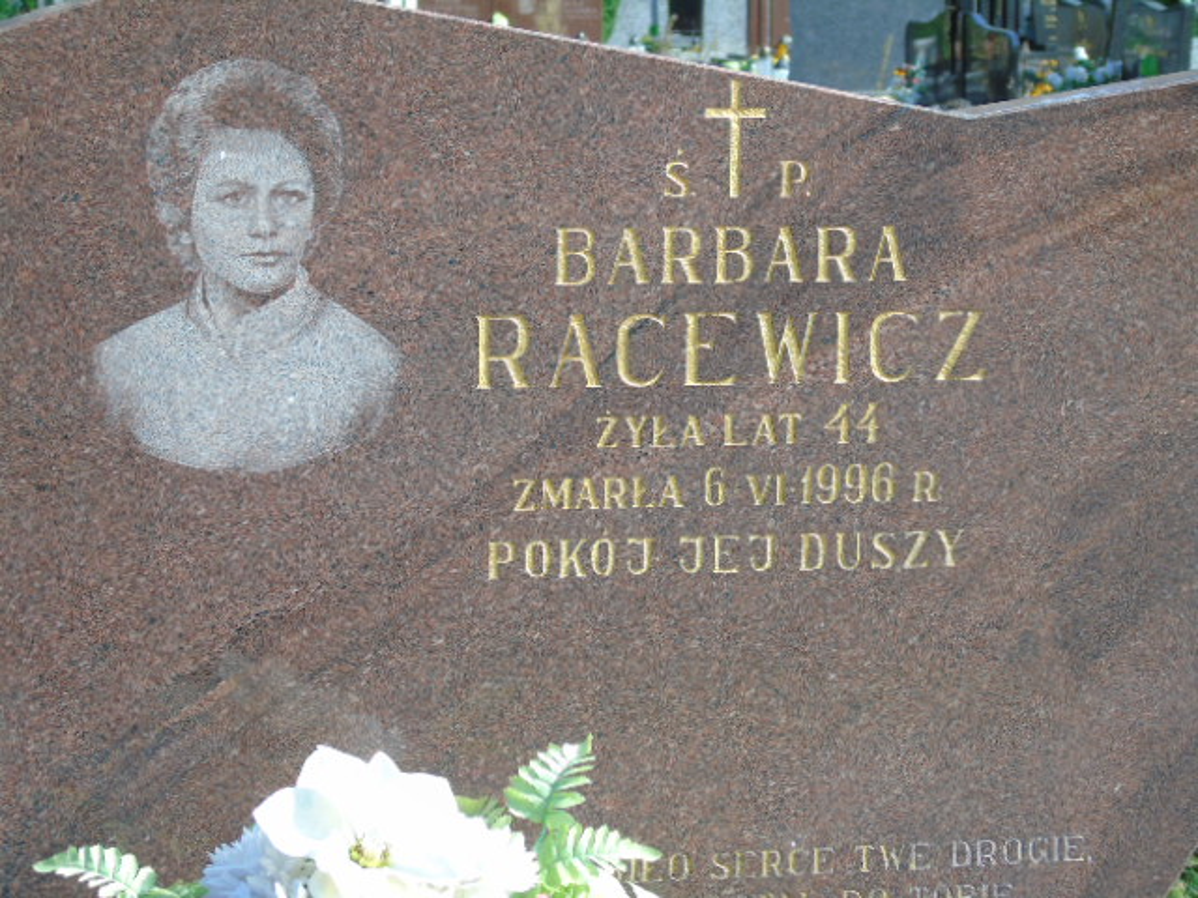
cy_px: 449
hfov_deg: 15.9
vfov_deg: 12.0
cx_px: 599
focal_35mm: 124
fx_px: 4291
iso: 80
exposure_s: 1/200
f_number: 4.6
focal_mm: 22
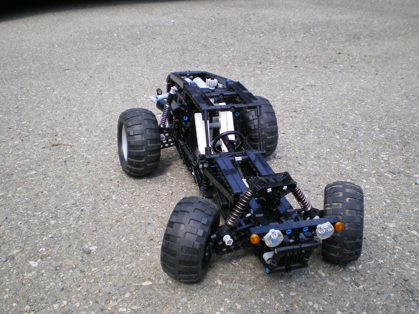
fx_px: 460
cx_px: 210
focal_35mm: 38
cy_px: 157
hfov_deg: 49.0
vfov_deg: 37.7
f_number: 3.1
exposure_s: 1/160
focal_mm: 6.3
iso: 64
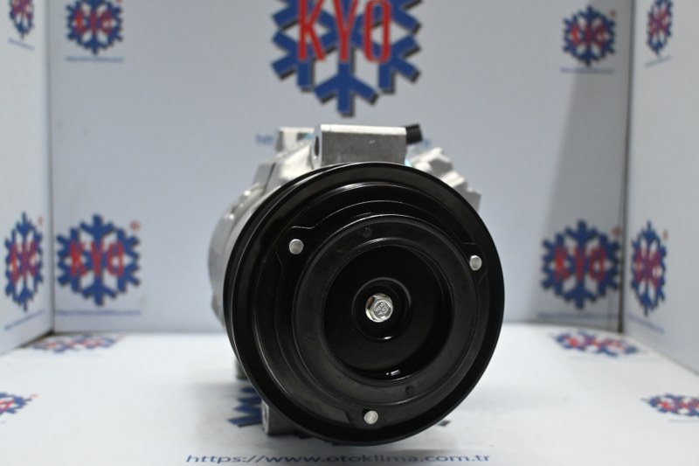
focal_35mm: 38
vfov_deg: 35.5
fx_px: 728
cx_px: 350
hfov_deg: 51.3
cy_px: 233
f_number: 4.2
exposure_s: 1/125
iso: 1400
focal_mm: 25
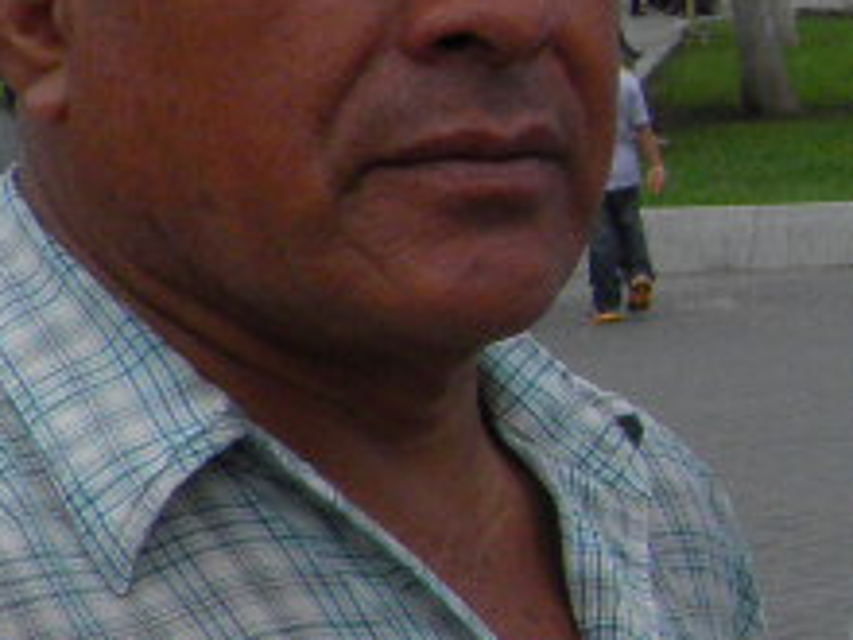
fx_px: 4017
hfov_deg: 11.1
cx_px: 1656
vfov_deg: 9.1
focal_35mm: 163
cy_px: 140
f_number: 3.6
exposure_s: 1/800
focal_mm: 4.9
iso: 50
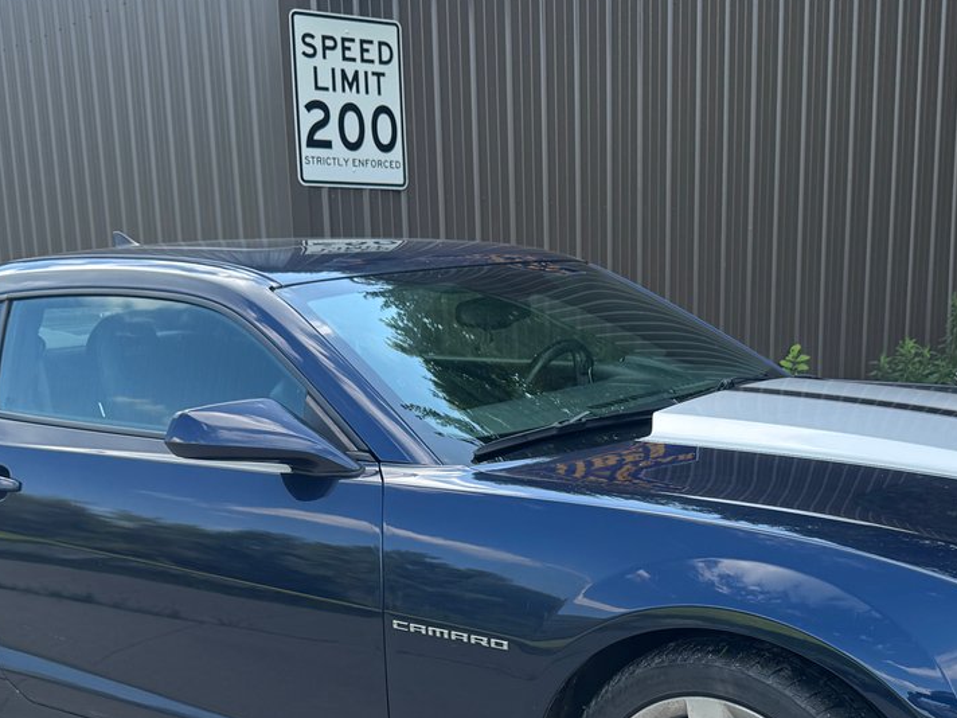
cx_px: 549
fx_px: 1410
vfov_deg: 27.4
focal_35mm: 51
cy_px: 668
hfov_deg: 37.4
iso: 80
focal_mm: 6.76
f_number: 1.78
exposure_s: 1/822
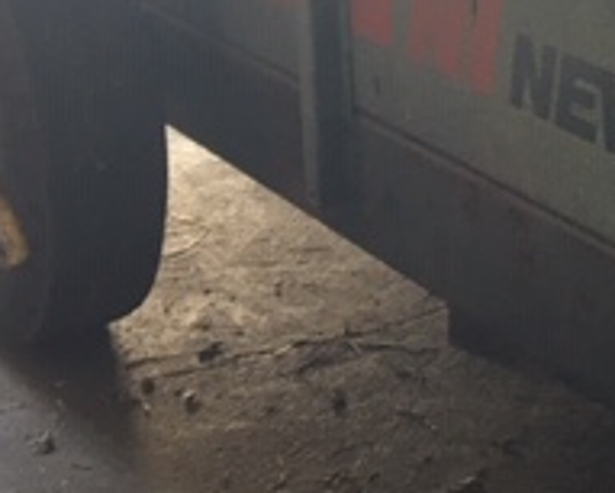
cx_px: 766
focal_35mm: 95
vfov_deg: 15.9
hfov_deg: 18.9
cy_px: -6
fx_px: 1730
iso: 64
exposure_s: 1/30
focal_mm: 4.15
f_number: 2.2
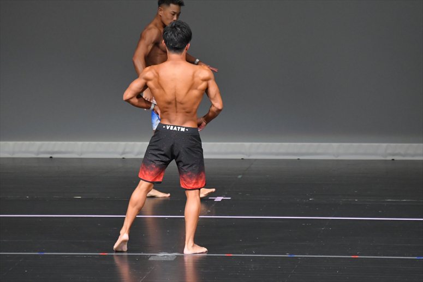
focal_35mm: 375
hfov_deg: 5.5
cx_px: 212
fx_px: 4404
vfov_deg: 3.7
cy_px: 141
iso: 5000
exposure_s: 1/400
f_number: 5.6
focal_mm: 250
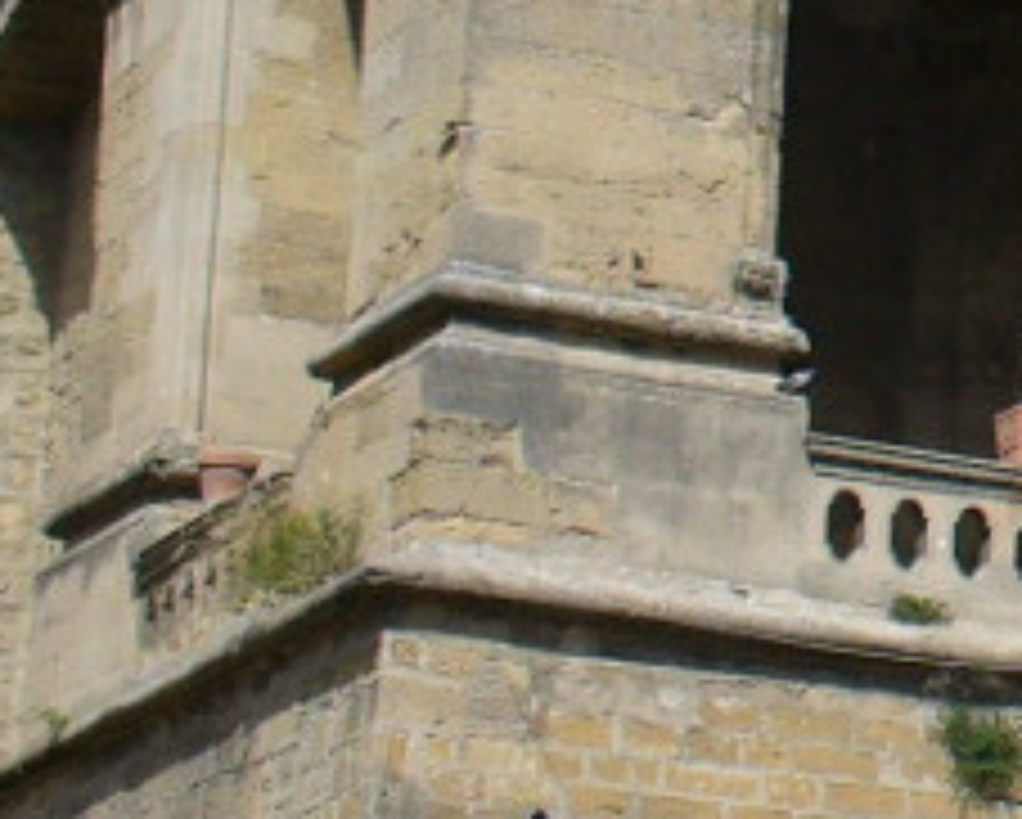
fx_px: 5782
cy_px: -148
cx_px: 1882
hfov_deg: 9.6
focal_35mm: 191
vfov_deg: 8.0
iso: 80
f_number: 5.6
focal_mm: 6.1
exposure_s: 1/500
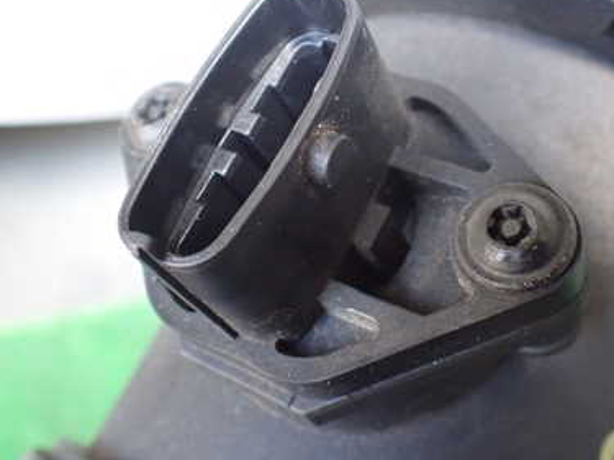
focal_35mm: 48
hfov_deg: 39.7
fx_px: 851
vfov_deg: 30.0
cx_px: 308
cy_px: 147
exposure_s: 1/100
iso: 800
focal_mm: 5.4
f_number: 2.3
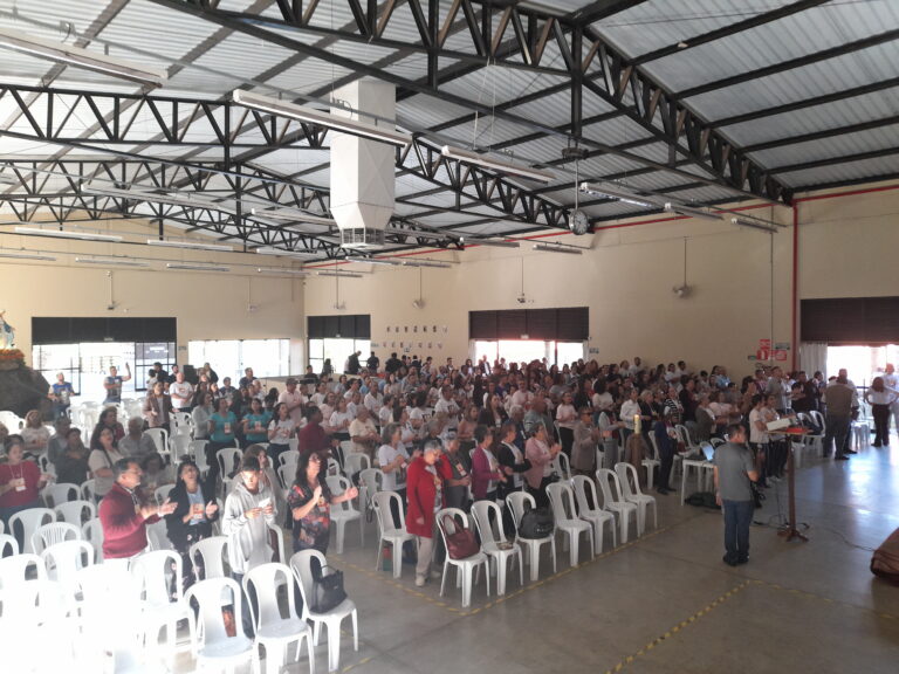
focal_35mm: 25
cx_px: 450
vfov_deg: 54.9
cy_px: 337
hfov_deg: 69.4
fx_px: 649
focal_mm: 4.6
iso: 125
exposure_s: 1/60
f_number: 2
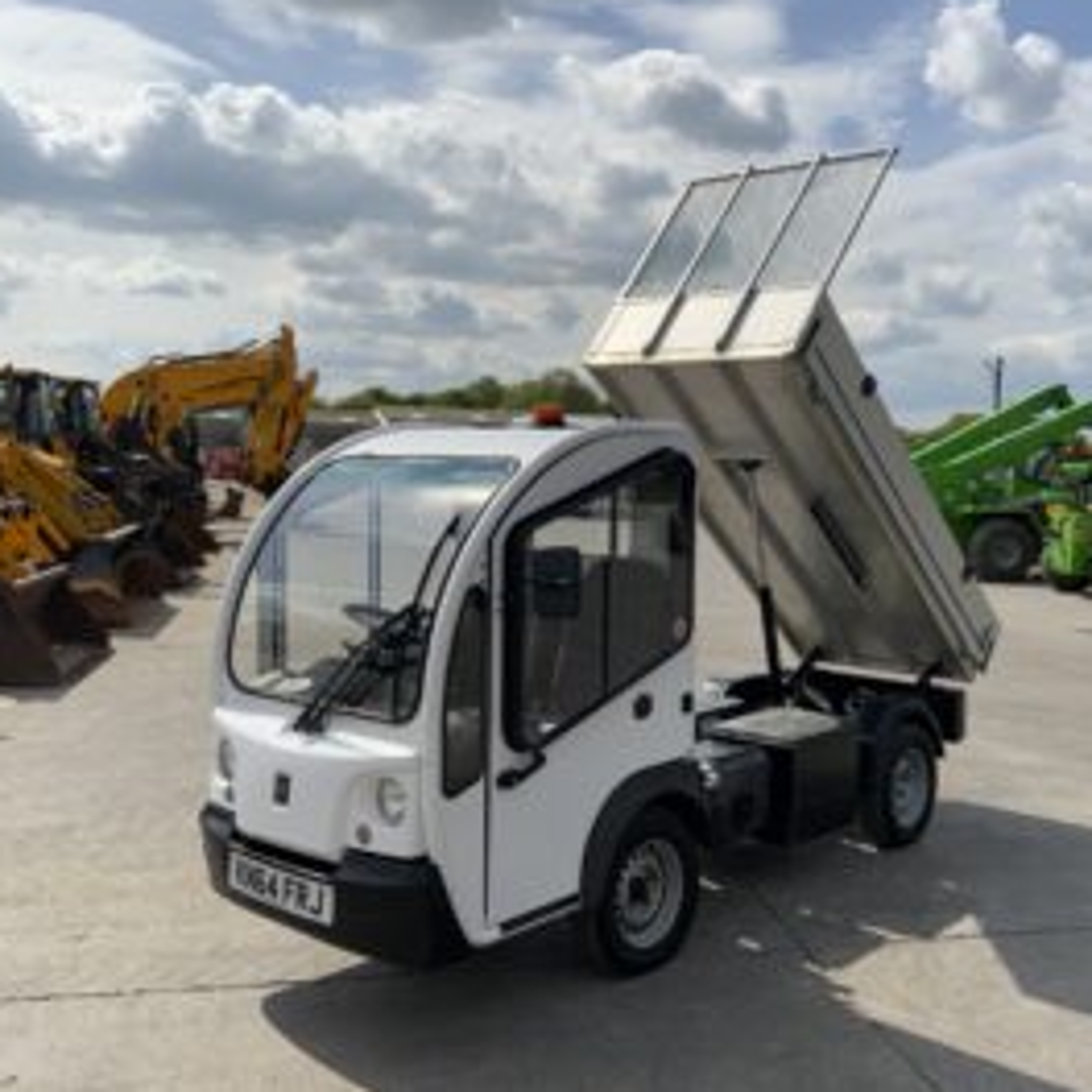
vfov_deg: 47.2
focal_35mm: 35
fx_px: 1249
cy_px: 542
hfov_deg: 46.9
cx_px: 662
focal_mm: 3
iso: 16
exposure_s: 1/4065
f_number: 1.8
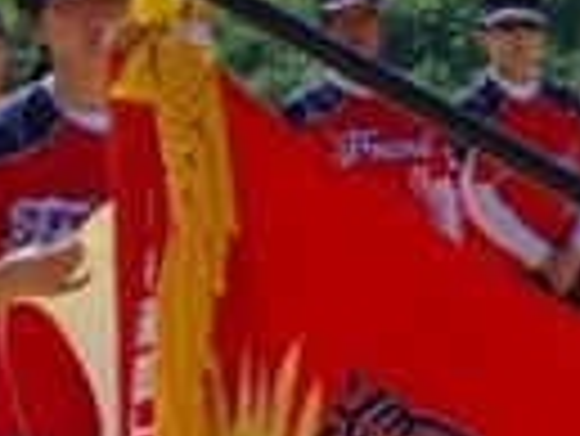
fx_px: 4260
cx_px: 971
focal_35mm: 254
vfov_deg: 5.9
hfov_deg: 7.6
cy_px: 187
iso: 100
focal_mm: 37.5
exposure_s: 1/100
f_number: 11
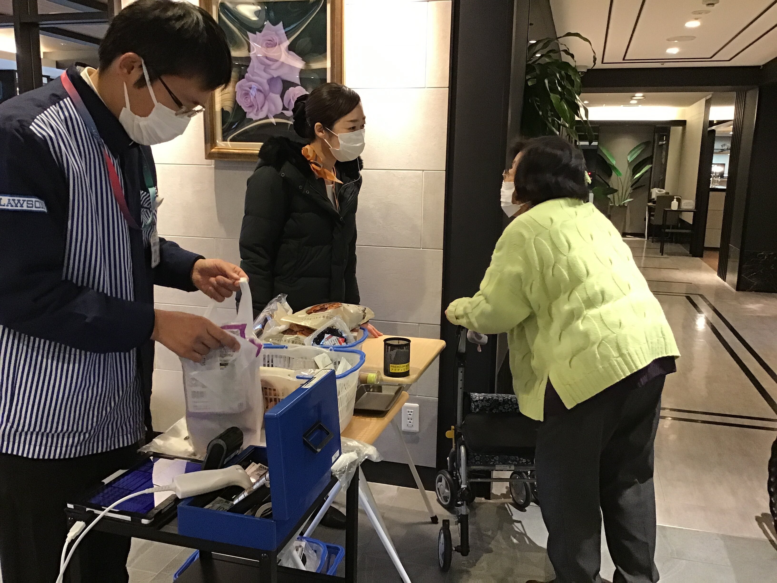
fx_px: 696
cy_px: 292
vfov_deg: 45.4
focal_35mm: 31
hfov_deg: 58.4
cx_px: 388
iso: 160
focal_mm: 3.3
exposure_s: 1/30
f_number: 2.4
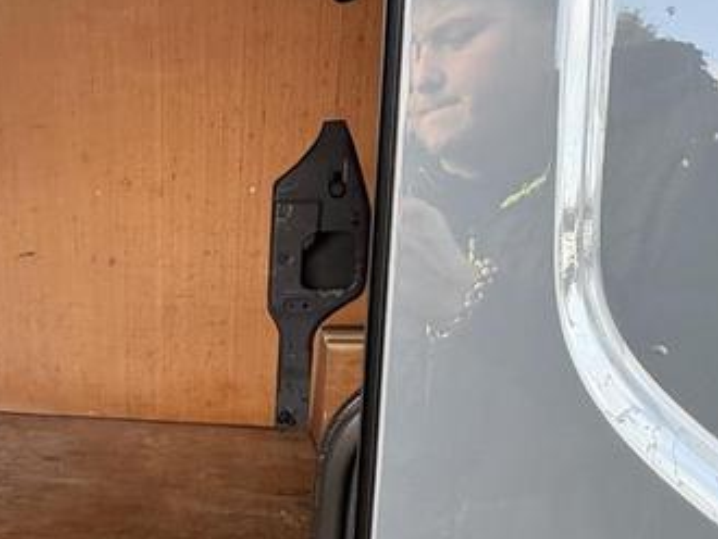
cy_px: 337
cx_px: 20
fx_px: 789
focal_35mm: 38
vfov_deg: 37.5
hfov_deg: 42.9
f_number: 2.2
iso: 125
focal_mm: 2.22
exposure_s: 1/99
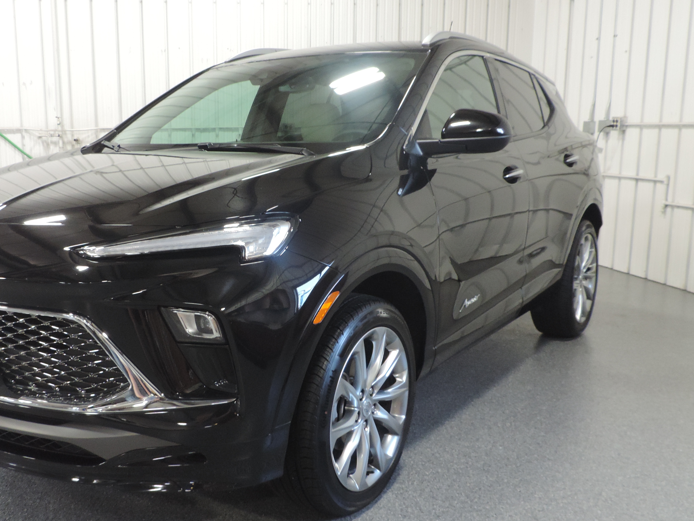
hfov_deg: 49.6
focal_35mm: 37
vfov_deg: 38.6
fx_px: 742
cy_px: 284
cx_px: 255
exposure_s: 1/30
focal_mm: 4.3
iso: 280
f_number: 3
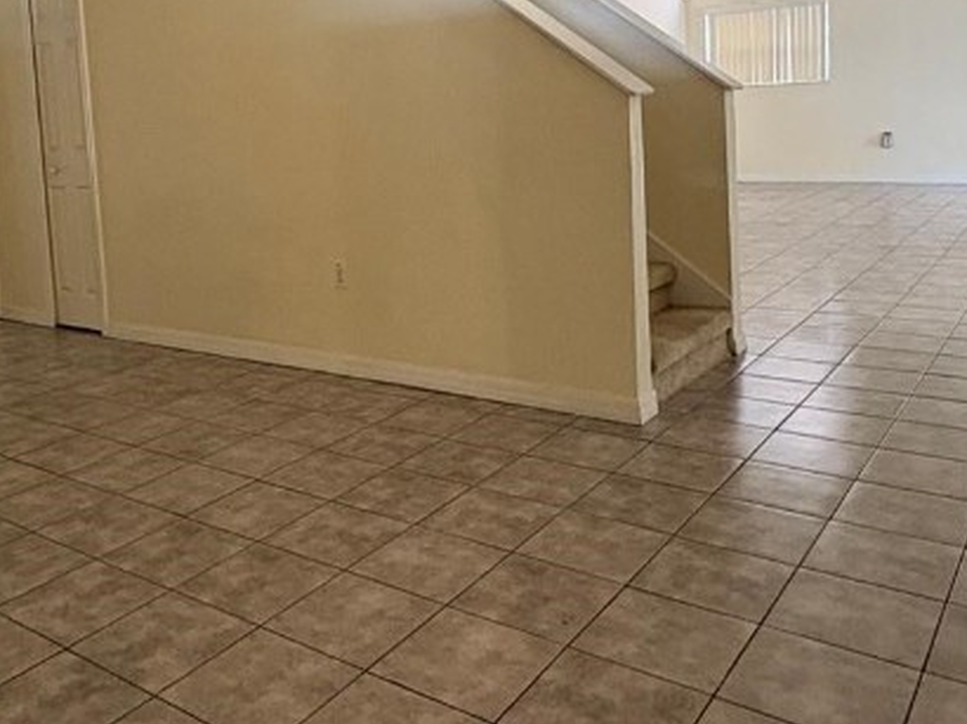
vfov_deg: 39.7
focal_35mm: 35
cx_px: 349
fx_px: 977
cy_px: 196
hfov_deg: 52.0
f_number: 2.2
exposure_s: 1/60
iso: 400
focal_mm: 2.22
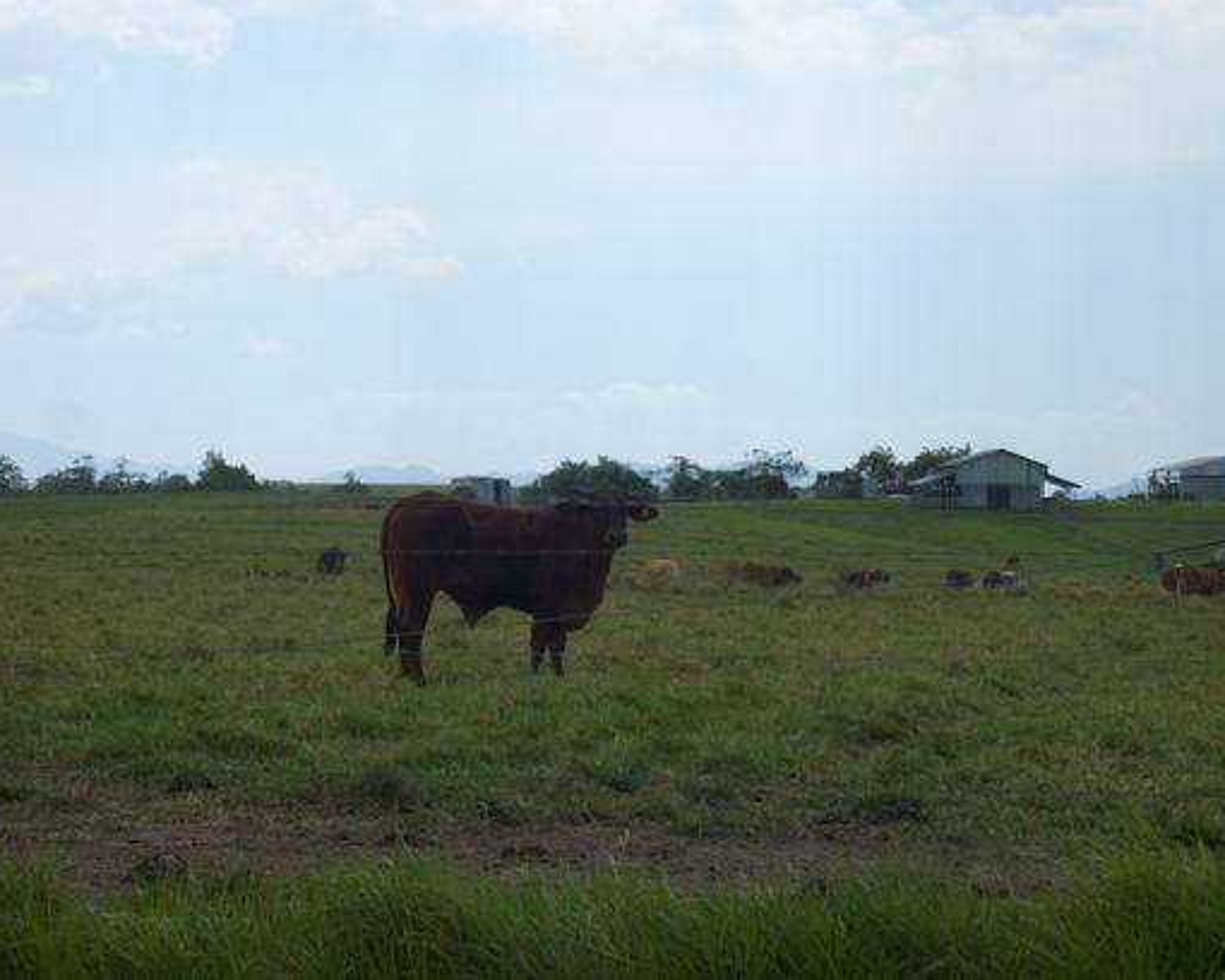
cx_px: 600
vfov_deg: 13.0
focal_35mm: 119
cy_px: 488
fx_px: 4314
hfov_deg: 16.2
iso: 100
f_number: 5.1
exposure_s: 1/640
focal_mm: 20.2
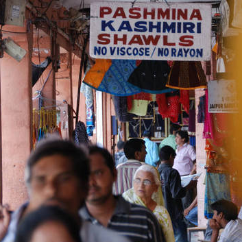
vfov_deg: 6.2
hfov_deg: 6.2
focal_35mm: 283
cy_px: 53
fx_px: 2238
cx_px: 152
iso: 200
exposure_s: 1/30
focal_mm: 112
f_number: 5.6
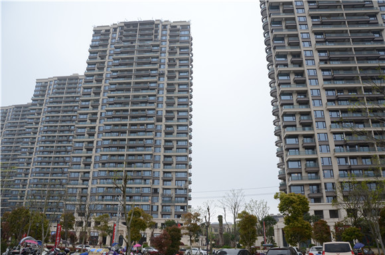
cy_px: 128
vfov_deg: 47.7
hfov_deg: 67.5
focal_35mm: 27
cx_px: 192
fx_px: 288
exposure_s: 1/250
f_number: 5
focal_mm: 18
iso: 400
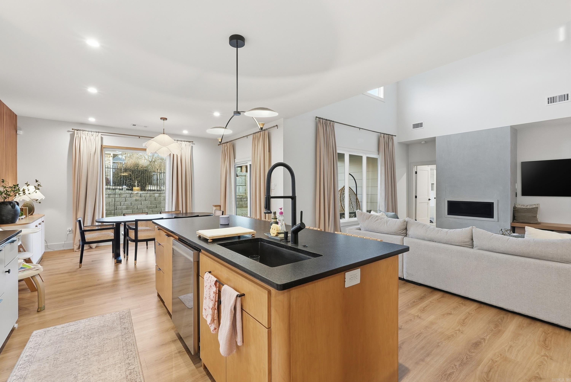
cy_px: 191
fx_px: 254
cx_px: 286
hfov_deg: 96.7
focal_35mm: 16
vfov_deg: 73.8
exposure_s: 1/25
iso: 250
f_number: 9
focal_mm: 16
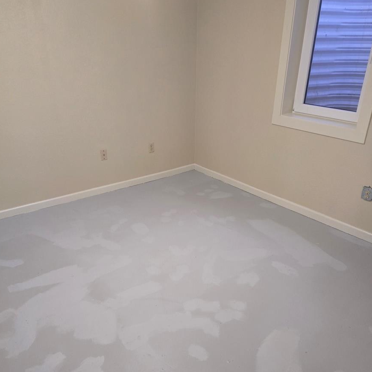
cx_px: 187
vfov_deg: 57.0
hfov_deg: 57.3
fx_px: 340
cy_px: 218
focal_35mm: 28
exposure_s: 1/120
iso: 640
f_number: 1.7
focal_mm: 6.3
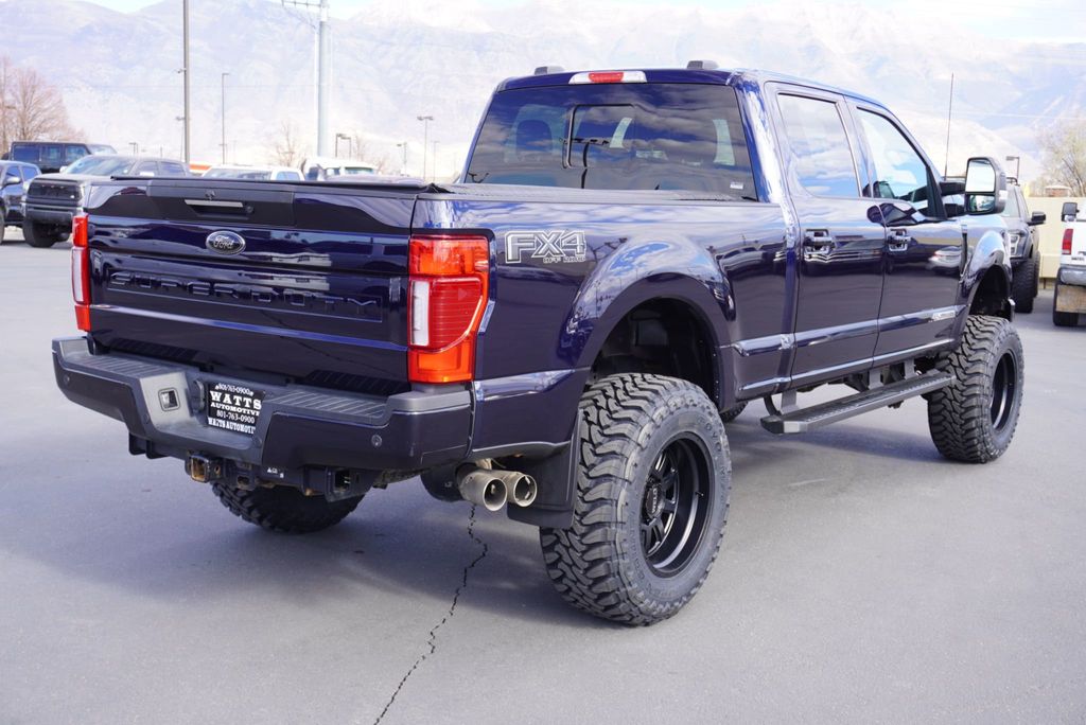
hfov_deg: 47.9
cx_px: 543
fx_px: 1222
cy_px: 362
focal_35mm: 40
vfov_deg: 33.1
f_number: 6.3
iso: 100
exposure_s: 1/80
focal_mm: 27
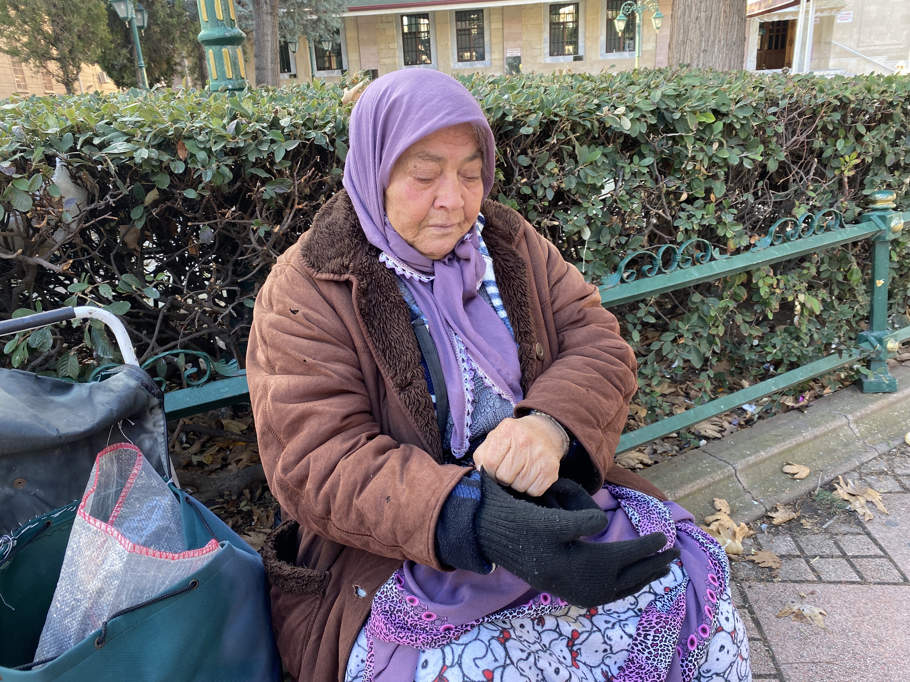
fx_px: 683
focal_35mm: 26
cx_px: 455
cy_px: 341
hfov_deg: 67.3
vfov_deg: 53.1
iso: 64
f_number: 1.8
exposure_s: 1/122
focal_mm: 4.25
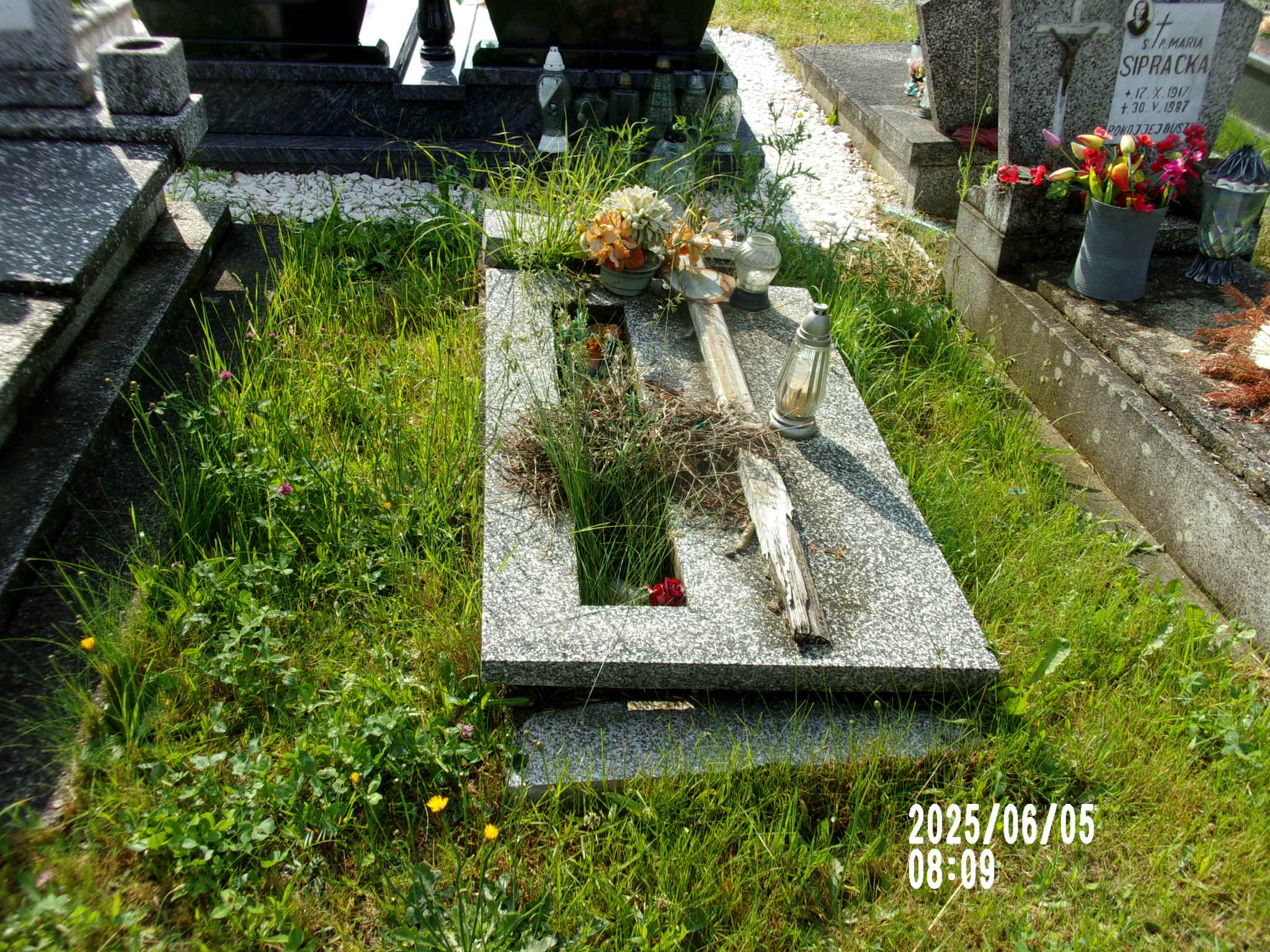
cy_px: 476
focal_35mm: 28
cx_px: 635
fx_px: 1027
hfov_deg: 63.4
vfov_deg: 49.7
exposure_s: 1/45
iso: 80
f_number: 10.8
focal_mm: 5.1
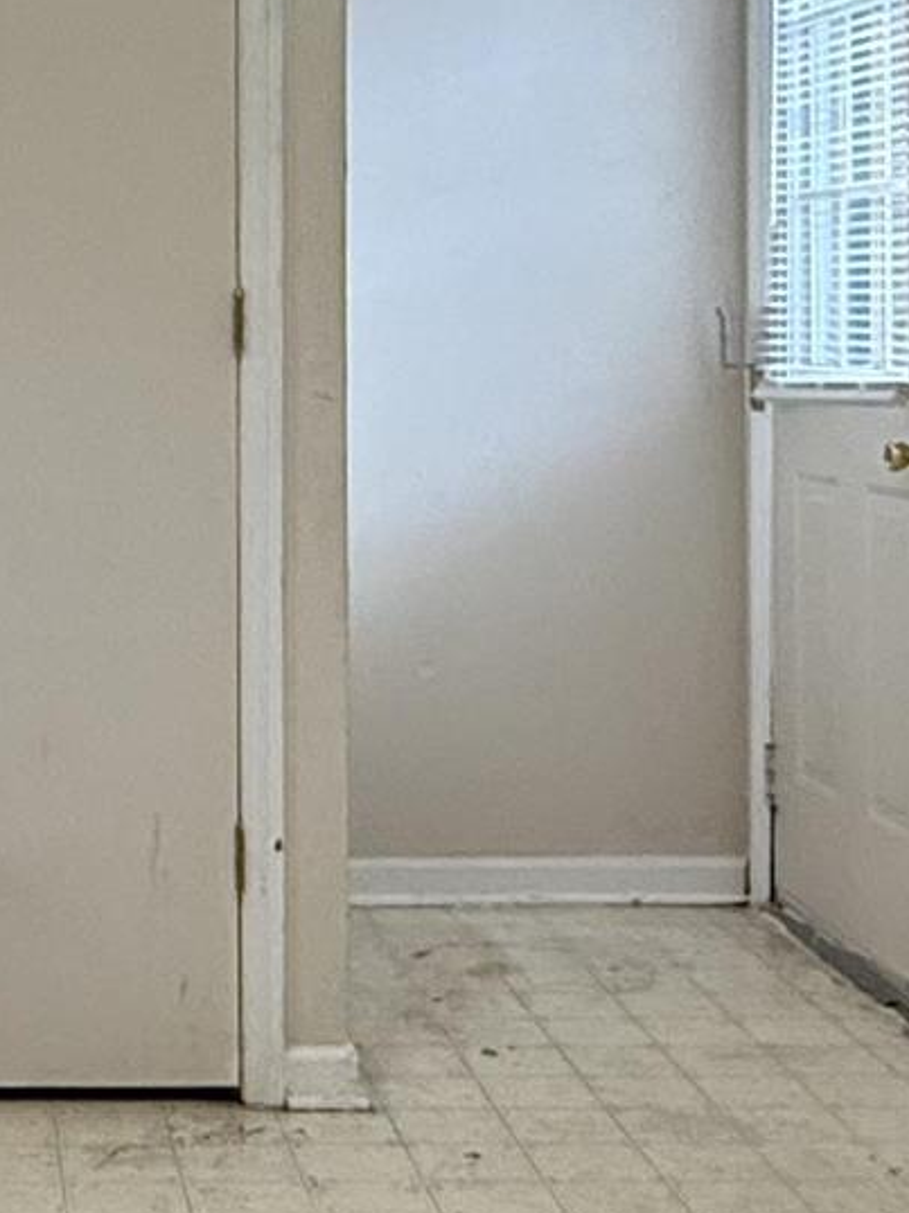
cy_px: 325
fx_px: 2803
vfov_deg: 24.2
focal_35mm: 80
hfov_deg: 17.9
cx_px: -25
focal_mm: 2.22
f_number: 2.2
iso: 200
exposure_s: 1/120
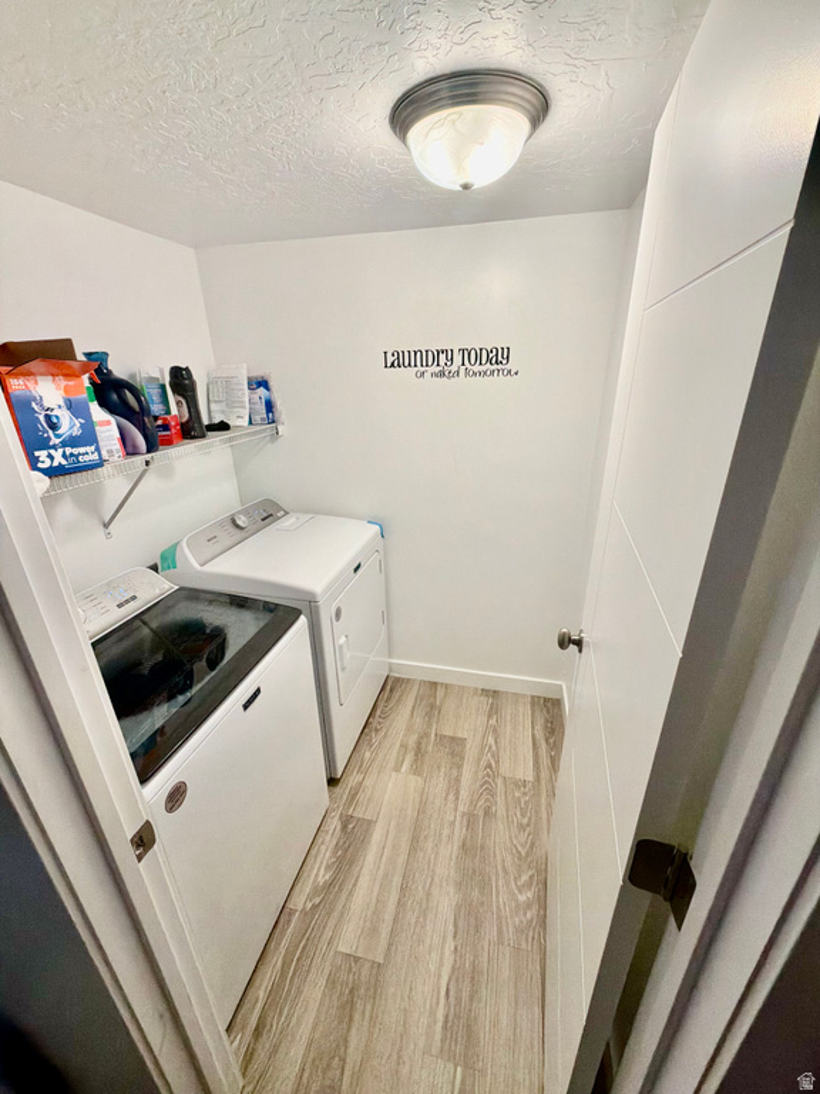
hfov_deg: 85.7
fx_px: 442
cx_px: 410
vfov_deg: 102.1
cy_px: 547
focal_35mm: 14
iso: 250
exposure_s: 1/121
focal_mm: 2.22
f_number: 2.2
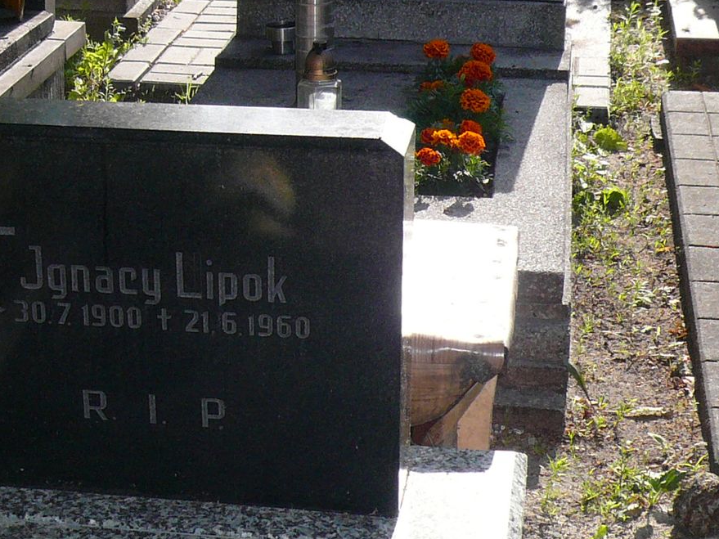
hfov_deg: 22.4
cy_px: 347
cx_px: 219
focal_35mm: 87
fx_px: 1807
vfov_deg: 16.9
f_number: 3
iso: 100
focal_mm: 5.4
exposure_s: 1/640
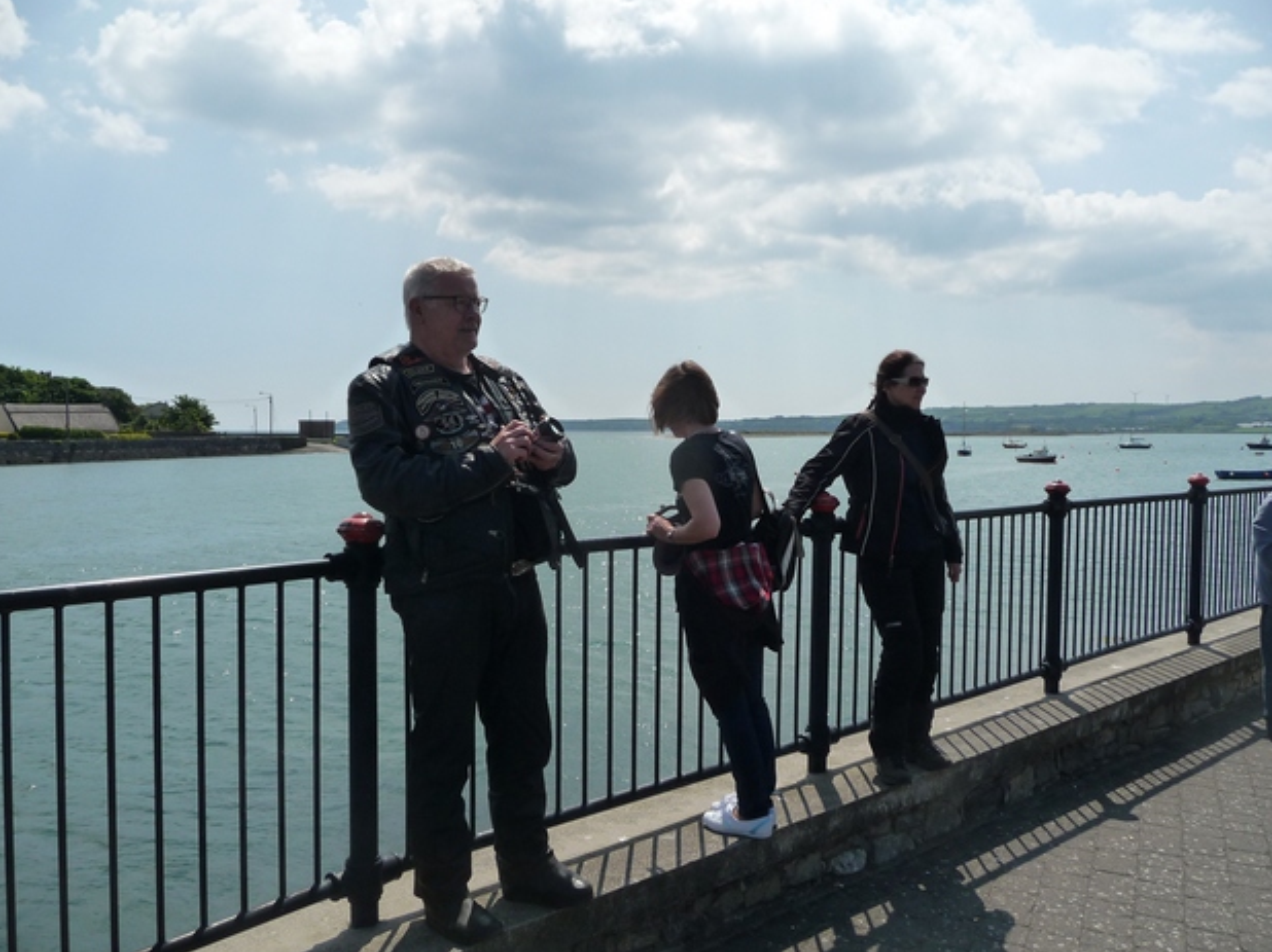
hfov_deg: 61.7
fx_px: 1065
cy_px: 477
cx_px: 646
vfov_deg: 48.2
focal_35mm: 29
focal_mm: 4.7
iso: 160
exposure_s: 1/500
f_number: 8
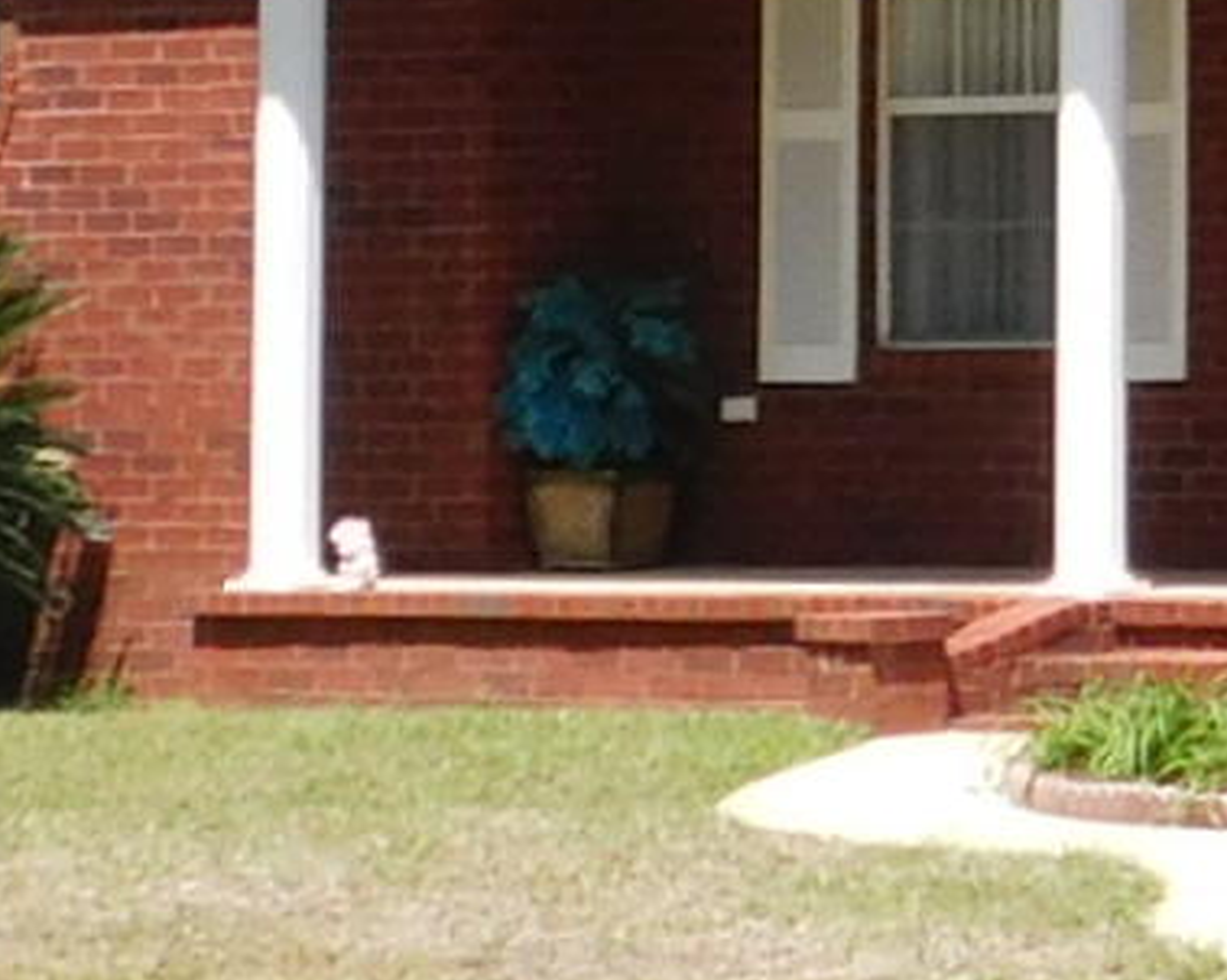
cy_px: -681
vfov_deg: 5.5
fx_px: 10127
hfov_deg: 6.6
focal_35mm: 279
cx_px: 3064
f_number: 3.5
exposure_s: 1/800
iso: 125
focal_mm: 6.3
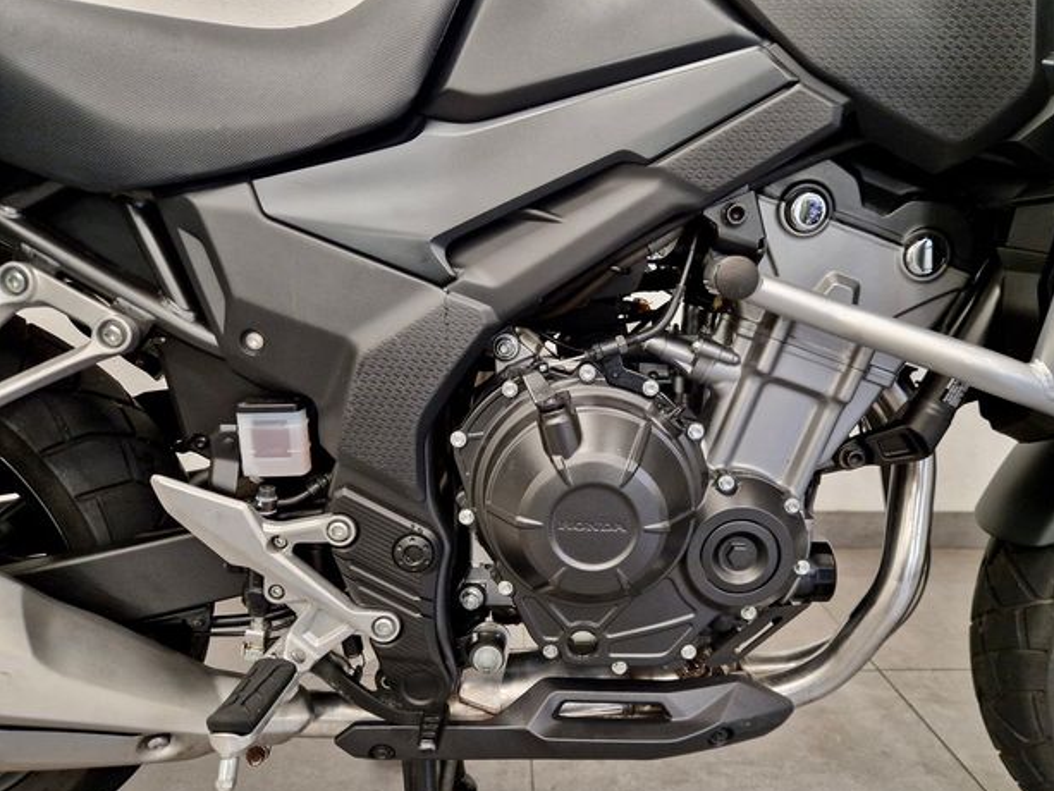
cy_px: 402
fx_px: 731
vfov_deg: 56.8
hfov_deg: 71.6
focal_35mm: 24
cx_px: 548
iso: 640
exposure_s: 1/50
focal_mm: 5.4
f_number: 1.8
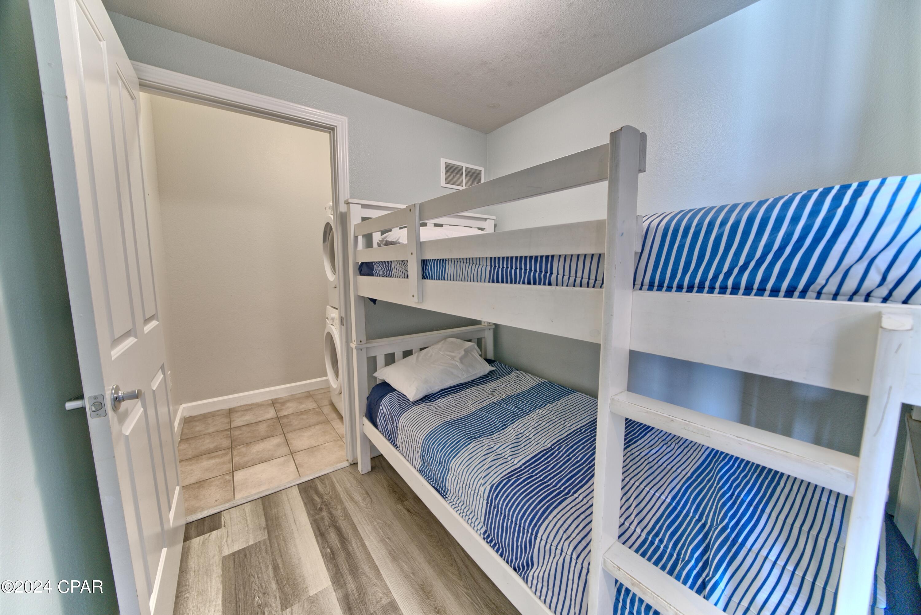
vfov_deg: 90.1
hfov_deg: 112.6
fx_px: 307
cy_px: 308
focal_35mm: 12
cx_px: 460
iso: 500
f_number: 8
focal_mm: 12
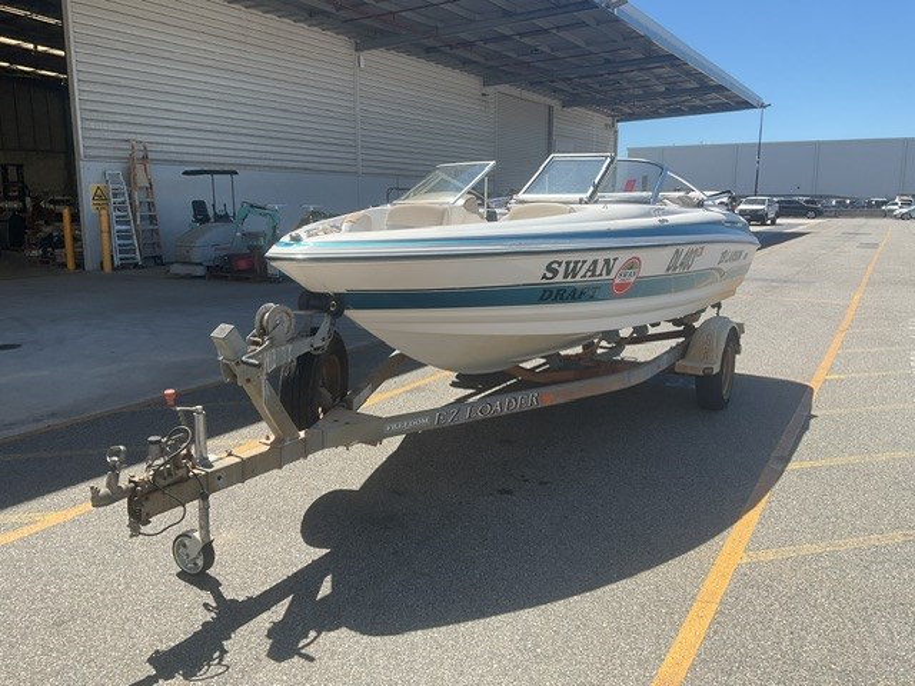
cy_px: 343
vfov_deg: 48.2
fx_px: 767
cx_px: 458
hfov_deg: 61.7
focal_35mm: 29
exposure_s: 1/1412
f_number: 1.8
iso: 16
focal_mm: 3
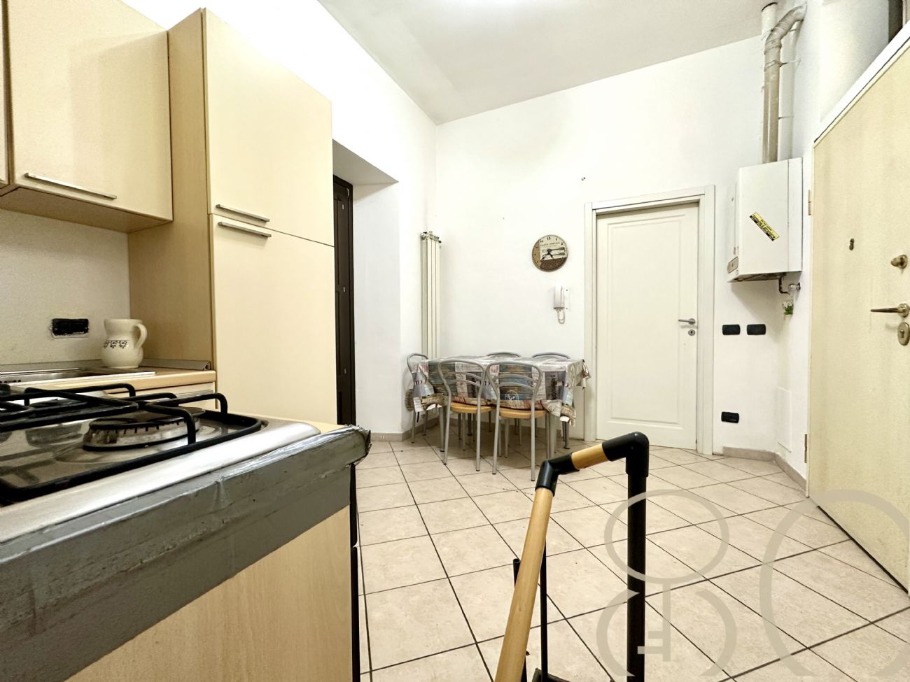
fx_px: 368
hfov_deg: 102.1
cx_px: 455
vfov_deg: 85.7
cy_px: 341
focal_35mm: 14
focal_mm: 2.22
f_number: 2.2
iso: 320
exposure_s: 1/50
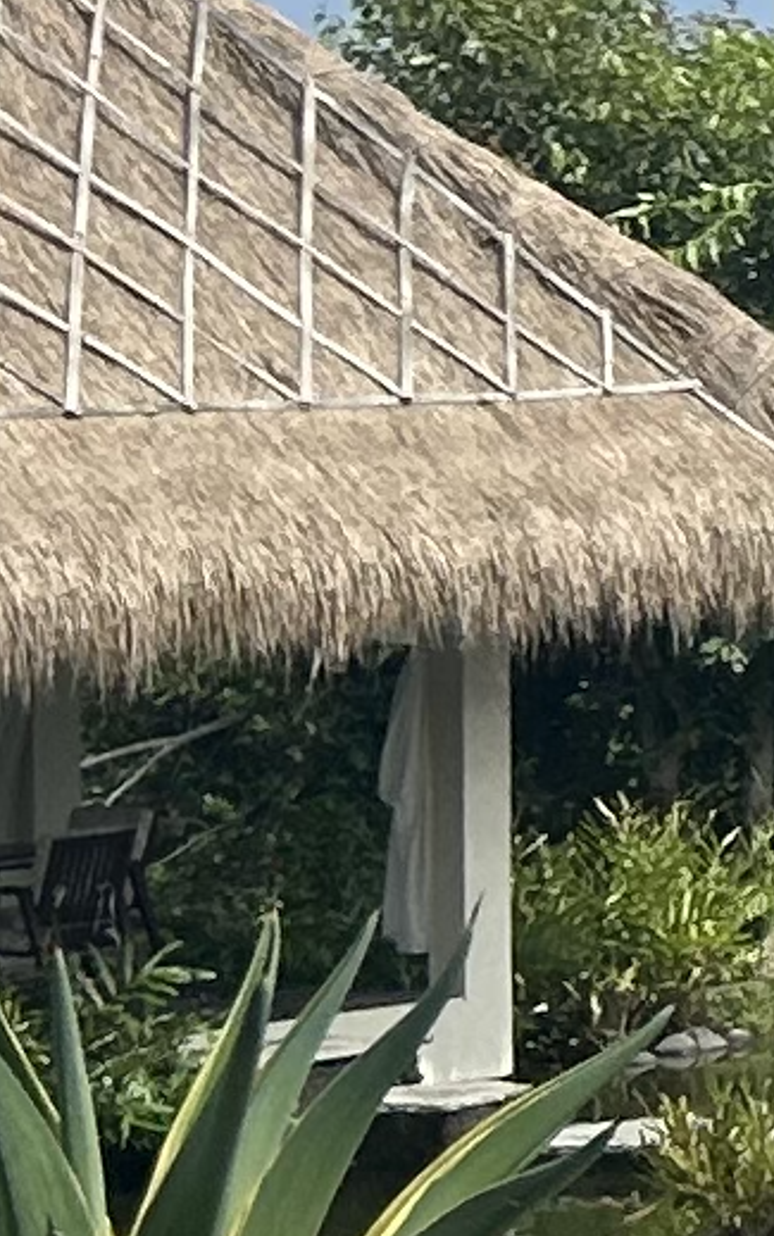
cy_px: -105
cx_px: 3148
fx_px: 7213
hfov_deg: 5.4
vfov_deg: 9.7
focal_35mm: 214
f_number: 1.5
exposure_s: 1/6211
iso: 50
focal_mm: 5.7
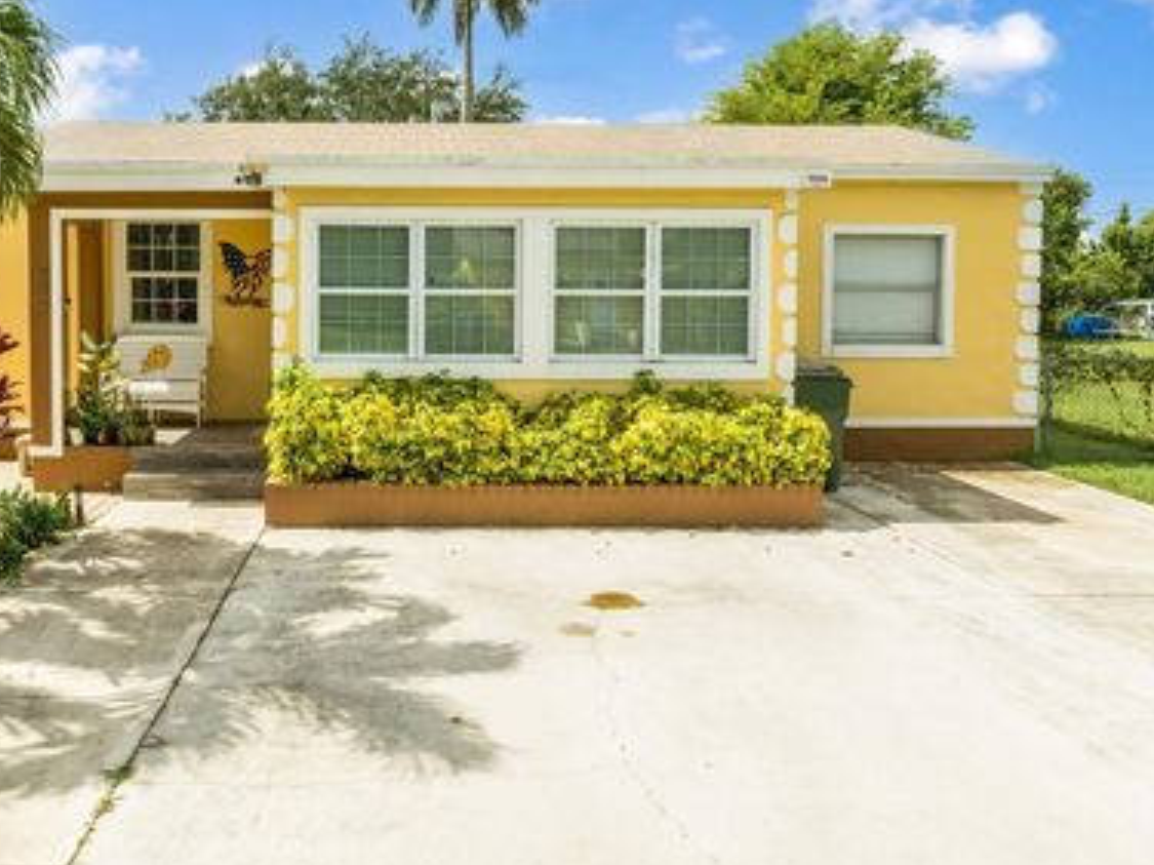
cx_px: 425
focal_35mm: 32
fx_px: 1066
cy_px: 326
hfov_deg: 56.1
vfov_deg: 43.8
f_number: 8
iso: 100
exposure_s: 1/240
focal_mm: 12.29
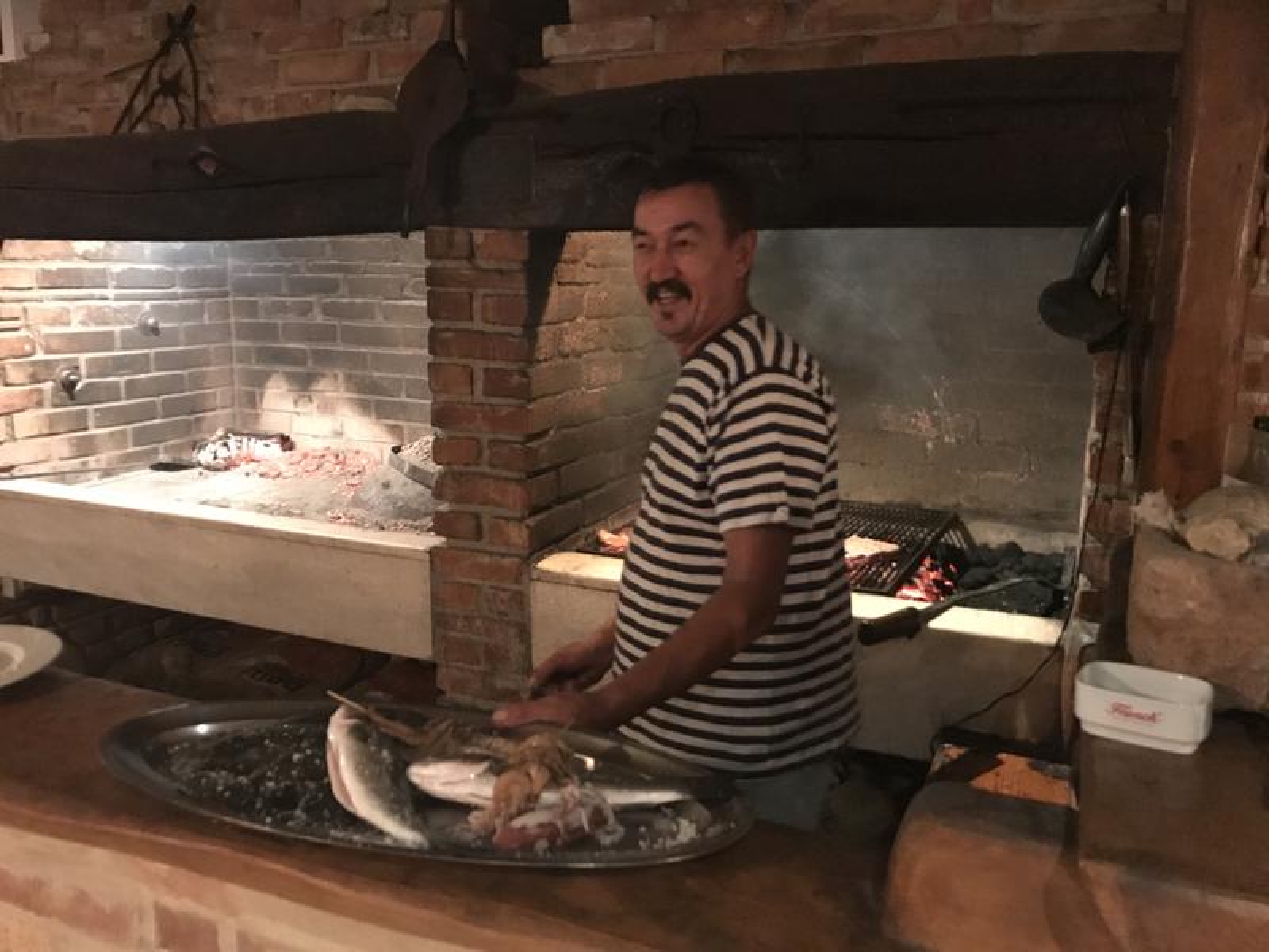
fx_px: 1026
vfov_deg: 49.7
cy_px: 476
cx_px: 634
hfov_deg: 63.4
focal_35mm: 28
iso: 250
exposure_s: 1/4
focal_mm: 3.99
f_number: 1.8
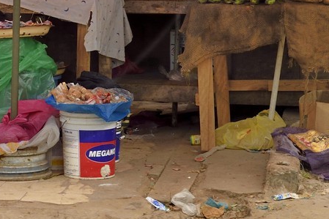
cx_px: -46
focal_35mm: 171
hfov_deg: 11.8
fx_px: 1562
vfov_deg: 7.8
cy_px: -139
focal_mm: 48
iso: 400
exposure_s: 1/640
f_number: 11
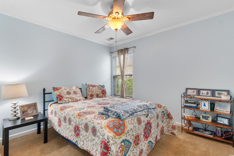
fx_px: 97
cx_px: 117
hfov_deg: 100.4
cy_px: 78
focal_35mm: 15
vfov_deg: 77.3
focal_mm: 10
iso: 100
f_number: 4.5
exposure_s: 1/13
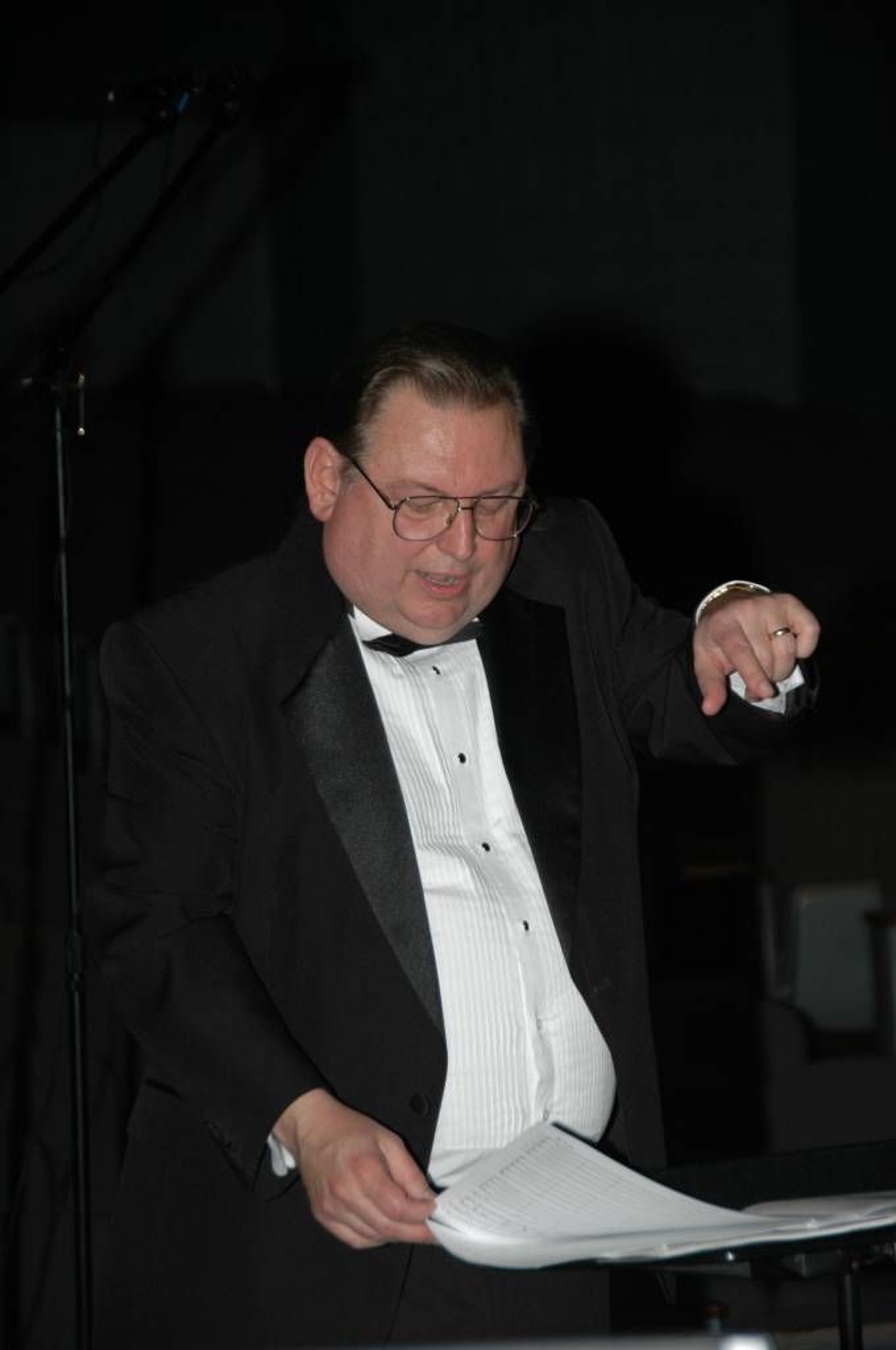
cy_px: 675
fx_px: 6289
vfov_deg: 12.2
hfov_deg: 8.1
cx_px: 448
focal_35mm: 168
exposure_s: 1/60
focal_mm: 112
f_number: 5.6
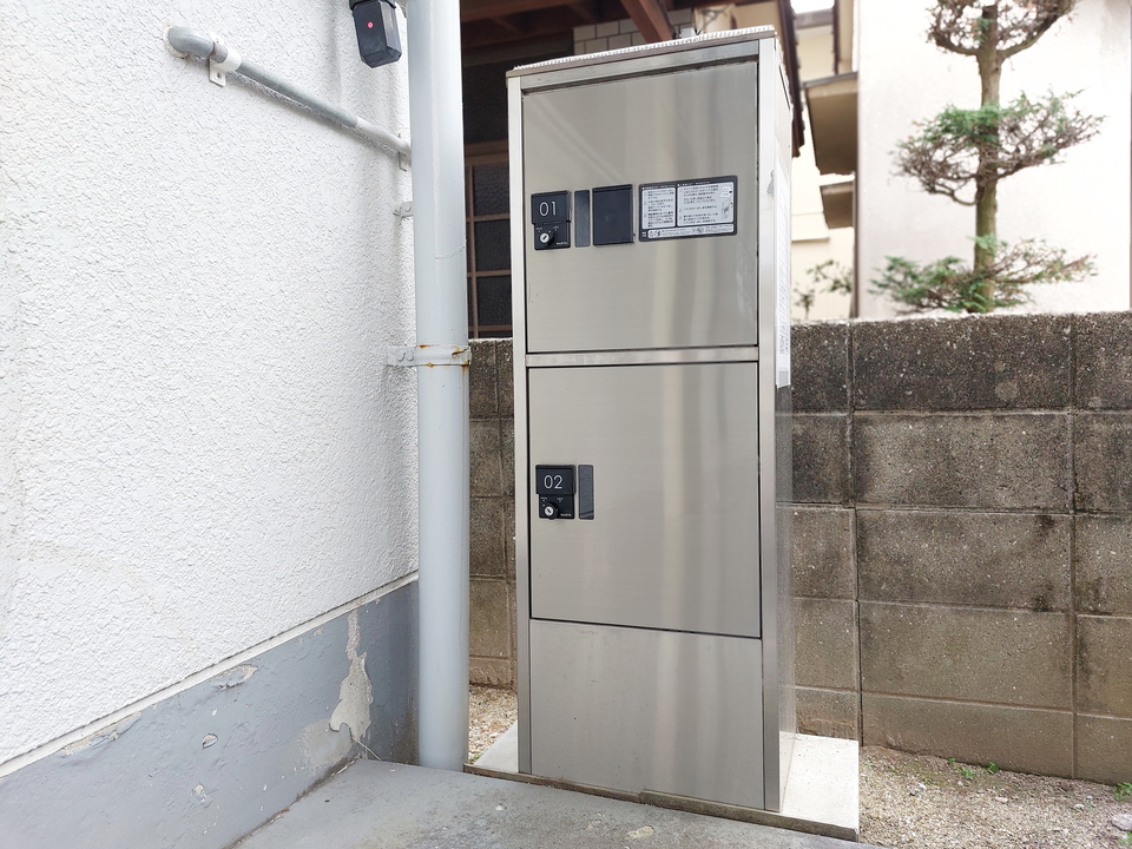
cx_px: 566
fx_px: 785
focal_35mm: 24
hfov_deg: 71.6
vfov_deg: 56.8
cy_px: 424
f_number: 1.8
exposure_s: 1/120
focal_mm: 5.23
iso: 50
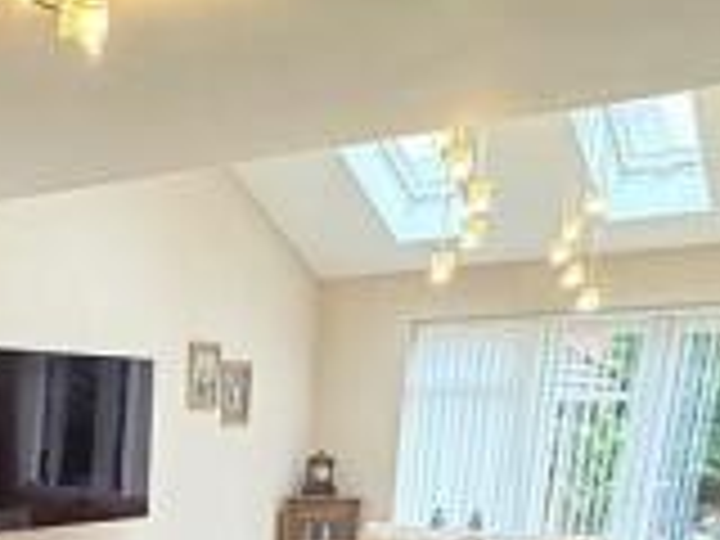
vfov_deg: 22.3
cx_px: 124
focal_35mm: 51
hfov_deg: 36.0
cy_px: 857
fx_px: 1061
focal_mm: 2.22
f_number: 2.2
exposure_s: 1/100
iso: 320
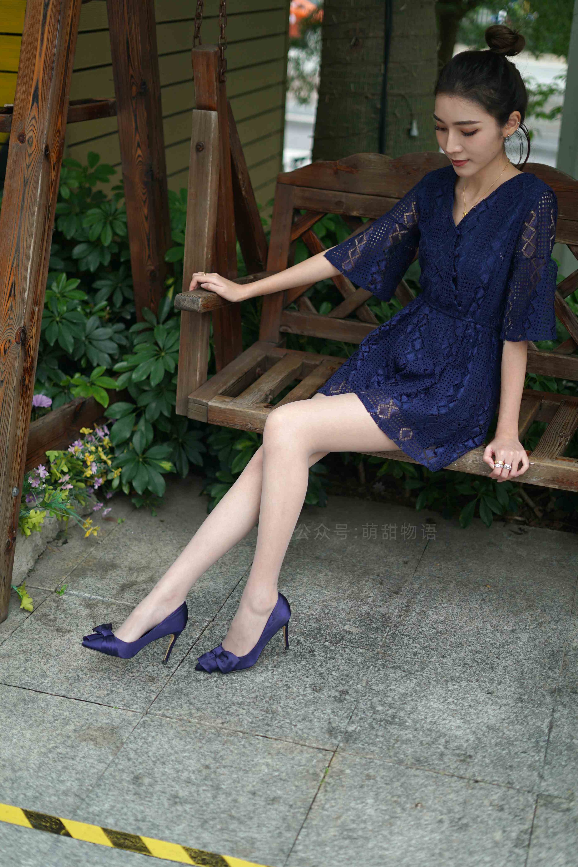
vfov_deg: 38.9
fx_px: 1228
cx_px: 294
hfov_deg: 26.5
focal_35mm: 51
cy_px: 437
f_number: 1.8
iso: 200
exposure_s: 1/1600
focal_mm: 50
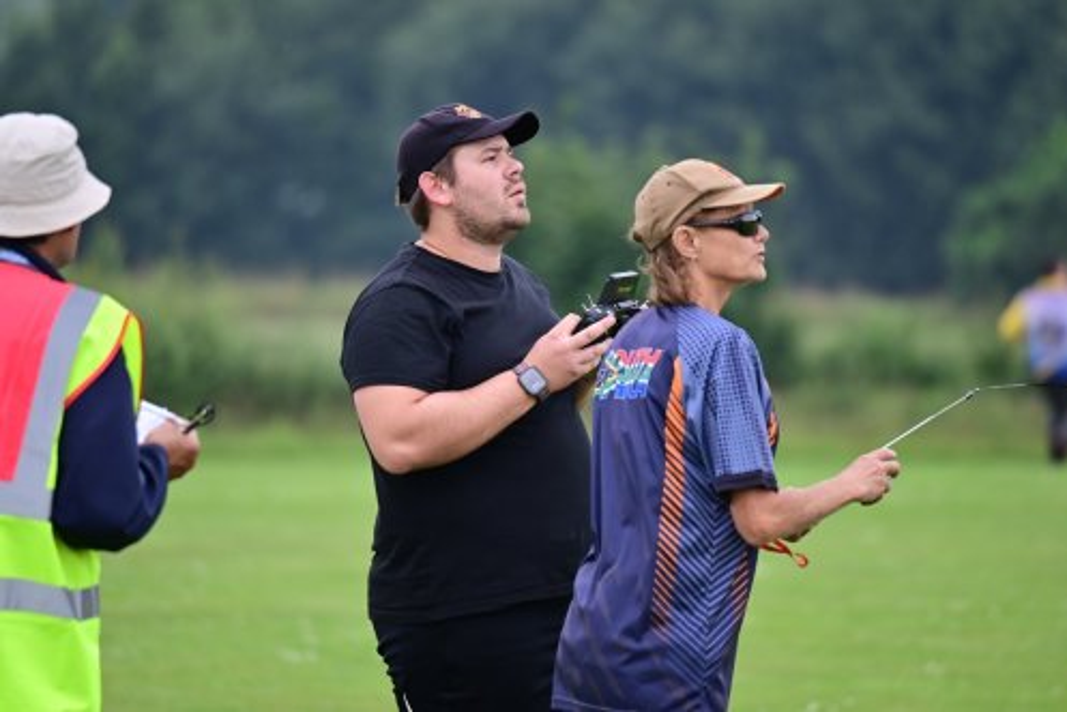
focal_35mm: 400
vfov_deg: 3.4
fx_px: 11862
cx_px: 534
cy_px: 356
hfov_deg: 5.2
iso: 1600
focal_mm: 400
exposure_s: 1/640
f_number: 6.3
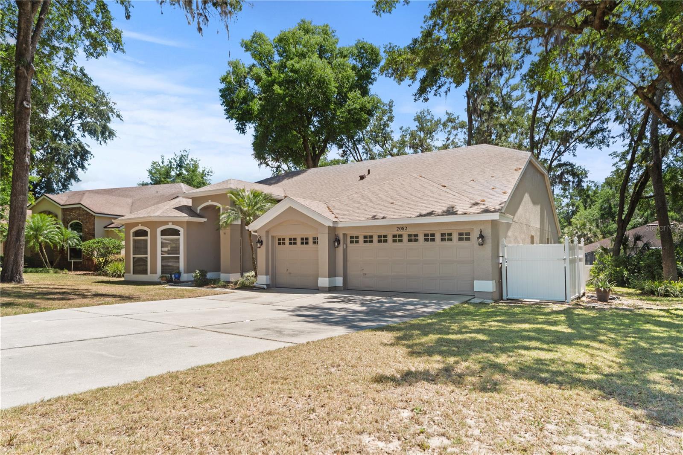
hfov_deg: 78.6
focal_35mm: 22
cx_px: 342
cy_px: 228
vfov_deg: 57.2
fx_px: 417
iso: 80
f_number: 8
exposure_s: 1/30
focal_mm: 22
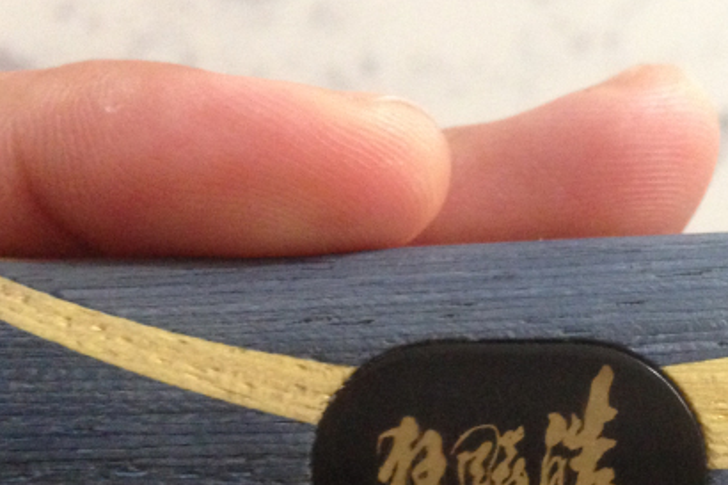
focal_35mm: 67
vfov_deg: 19.8
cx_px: 478
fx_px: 1354
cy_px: 467
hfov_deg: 29.9
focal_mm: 4.12
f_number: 2.4
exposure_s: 1/15
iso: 400
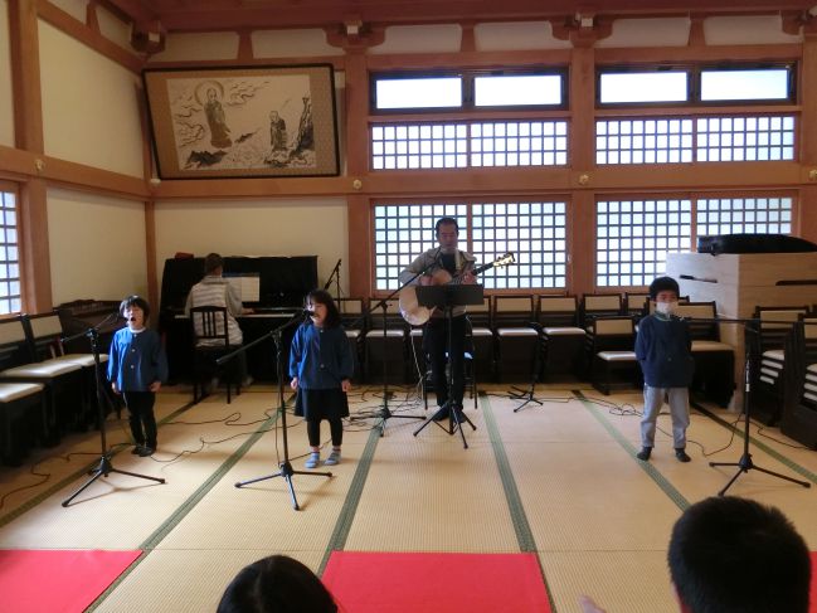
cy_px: 306
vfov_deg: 48.2
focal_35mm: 29
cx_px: 408
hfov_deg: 61.7
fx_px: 685
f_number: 3.7
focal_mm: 5.2
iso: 400
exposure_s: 1/50
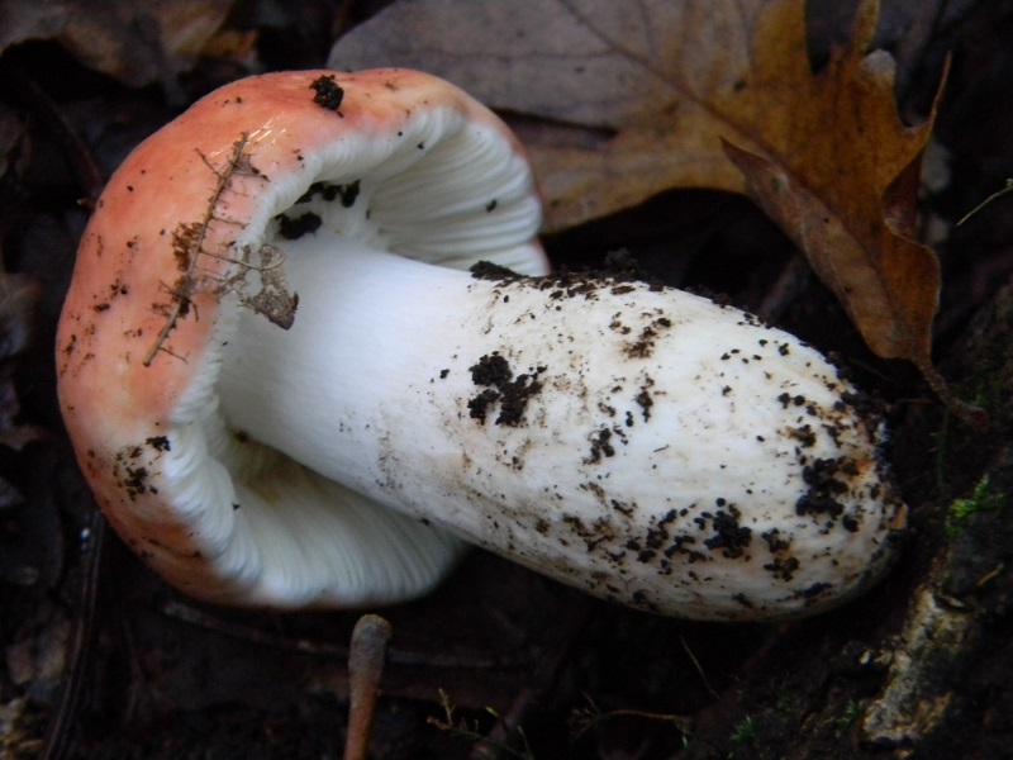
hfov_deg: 23.6
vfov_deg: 17.8
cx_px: 506
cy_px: 380
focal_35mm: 83
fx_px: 2429
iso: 400
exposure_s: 1/15.5
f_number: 4.5
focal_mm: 15.1
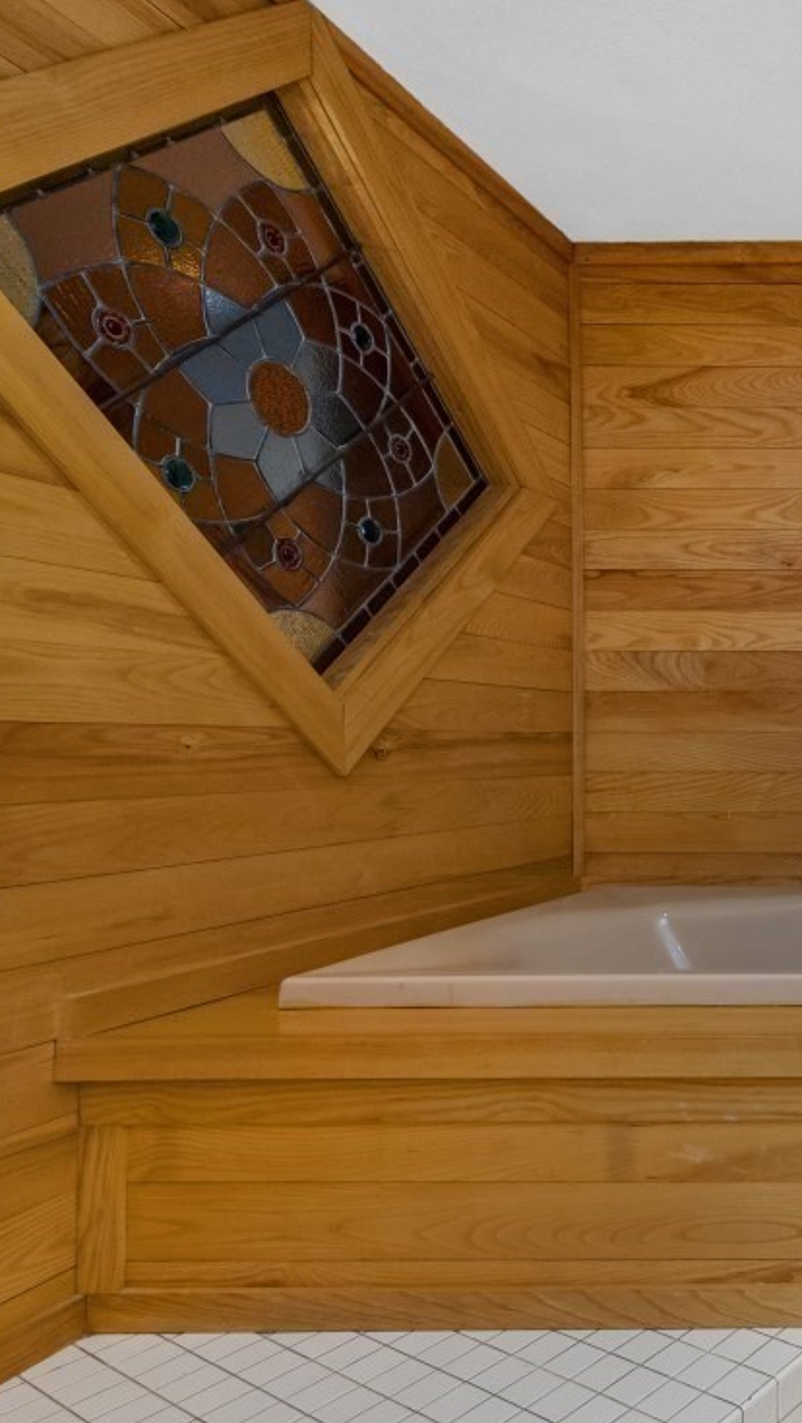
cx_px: 874
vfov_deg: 78.7
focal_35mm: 23
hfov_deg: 40.4
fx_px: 869
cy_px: 730
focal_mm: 14
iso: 3200
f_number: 5.6
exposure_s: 1/60
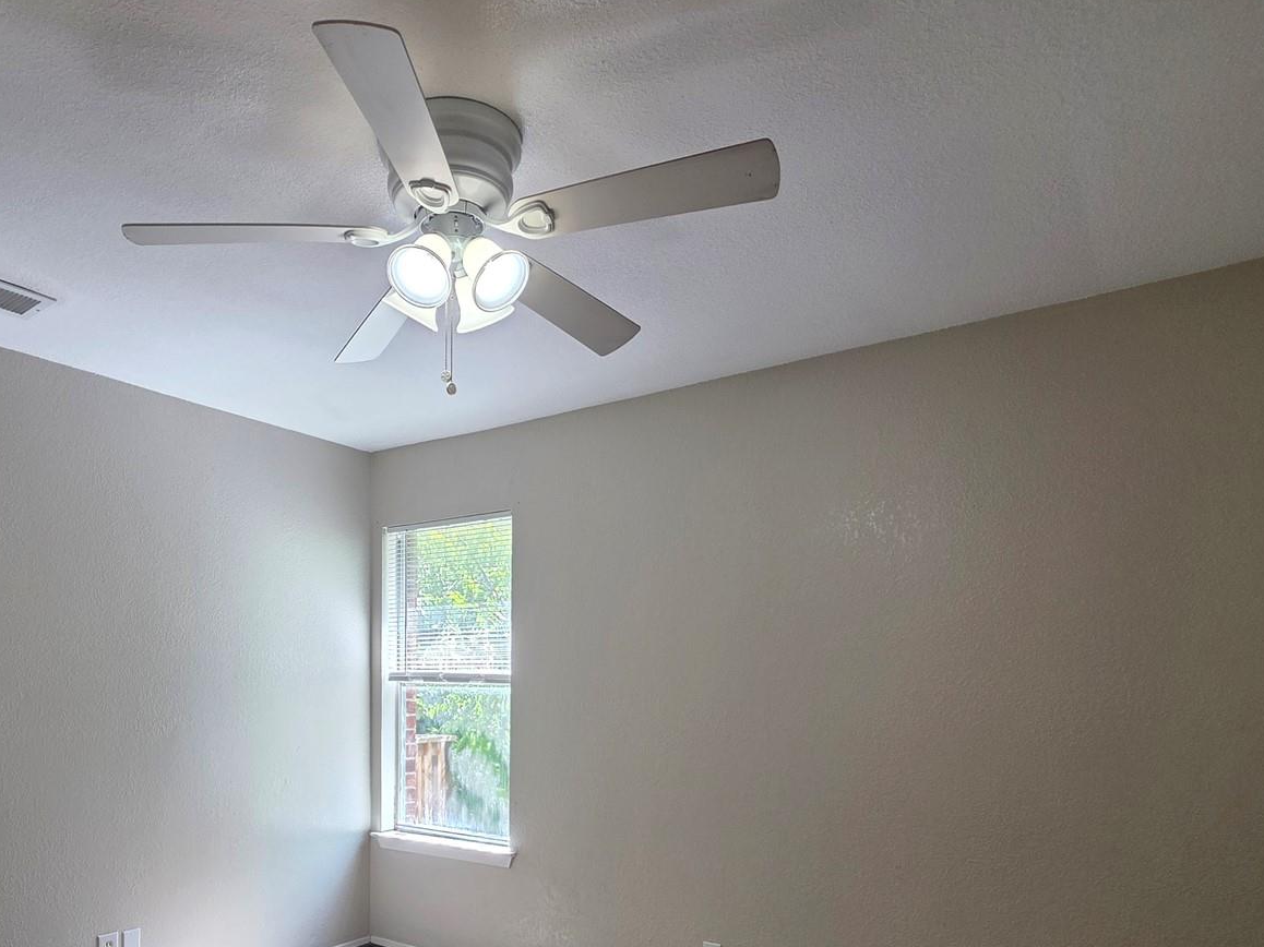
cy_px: 720
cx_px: 493
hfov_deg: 73.0
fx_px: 840
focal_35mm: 23
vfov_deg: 55.8
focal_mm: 2.2
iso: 80
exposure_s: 1/120
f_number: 1.9
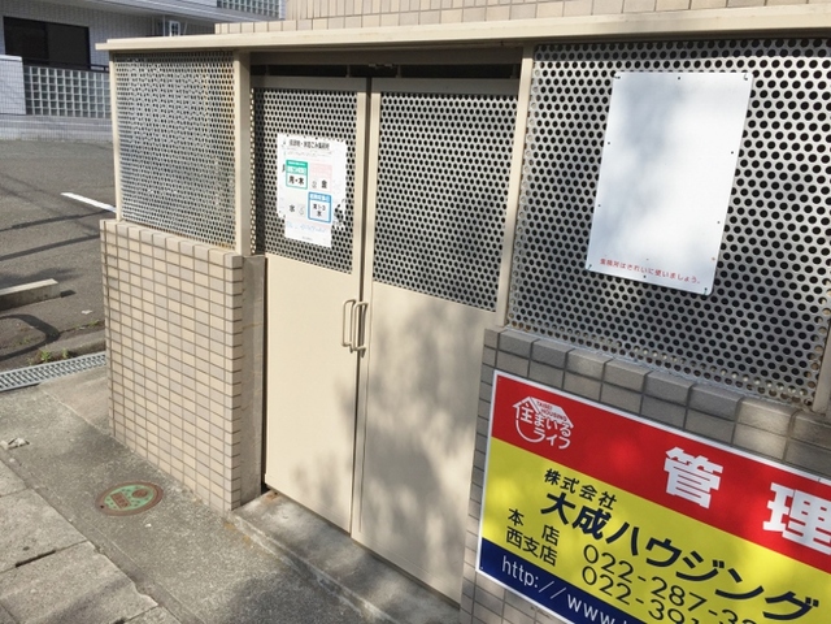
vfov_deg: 48.2
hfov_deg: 61.7
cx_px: 416
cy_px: 312
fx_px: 696
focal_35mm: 29
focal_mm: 4.15
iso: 32
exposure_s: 1/2639
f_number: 2.2
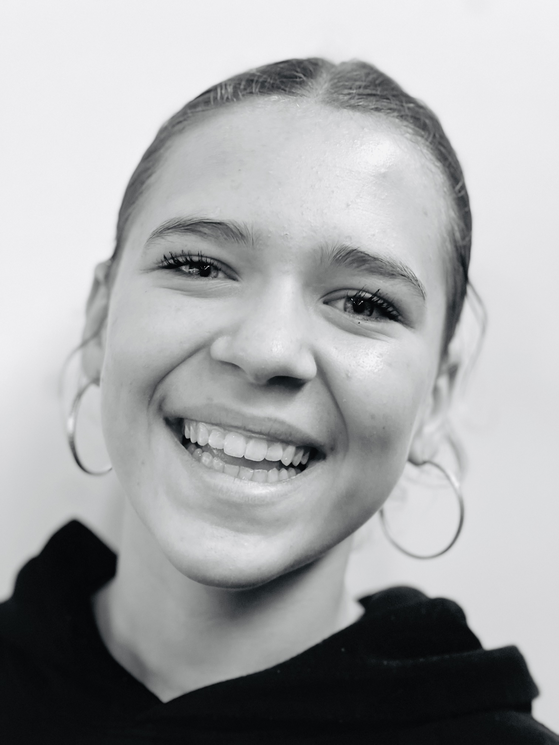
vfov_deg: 25.3
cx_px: 280
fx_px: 1658
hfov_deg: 19.1
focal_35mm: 77
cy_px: 372
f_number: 2.8
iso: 320
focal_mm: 9
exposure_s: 1/25
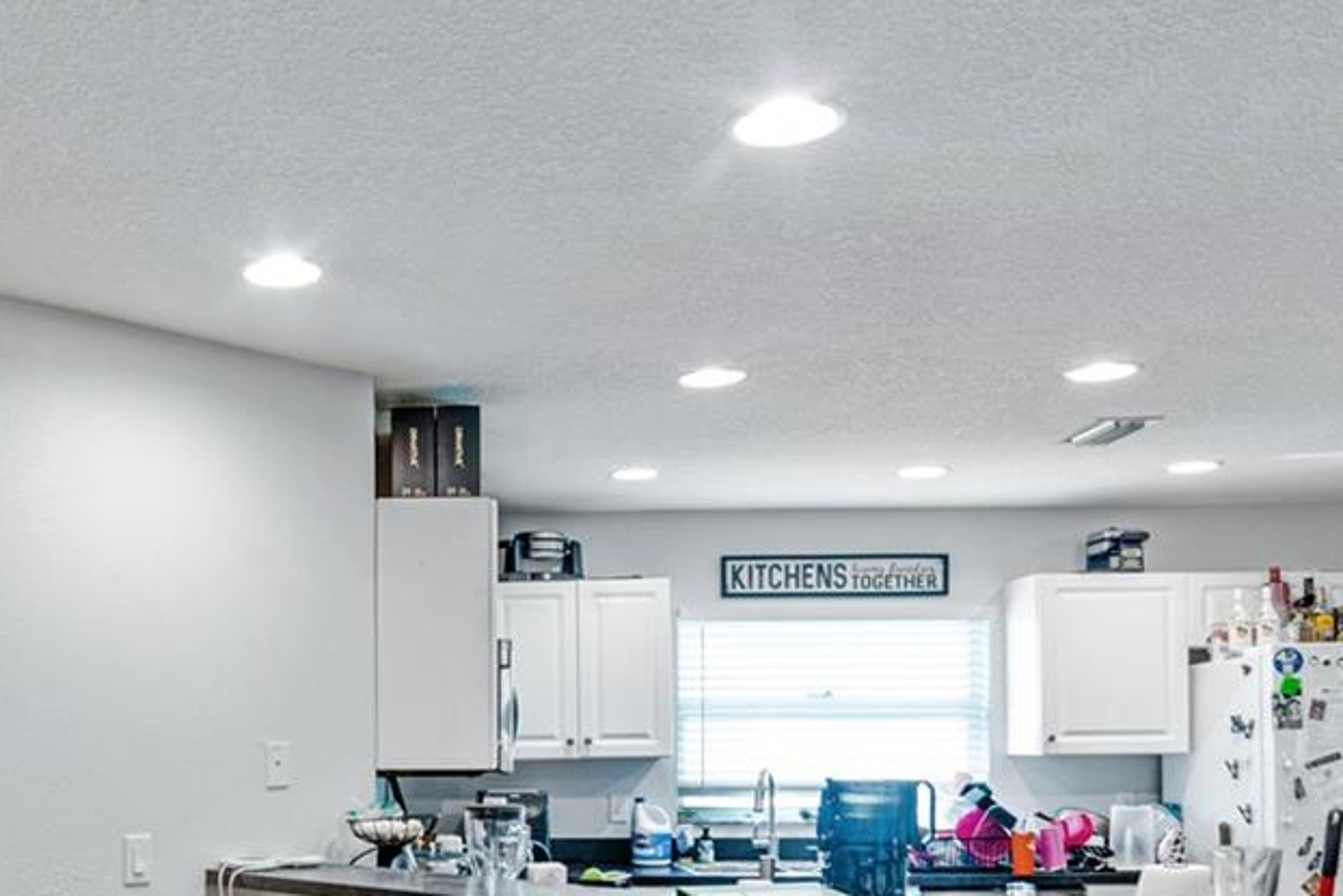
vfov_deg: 35.2
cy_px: 768
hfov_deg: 50.6
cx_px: 315
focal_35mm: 36
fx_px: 1343
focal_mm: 14
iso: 160
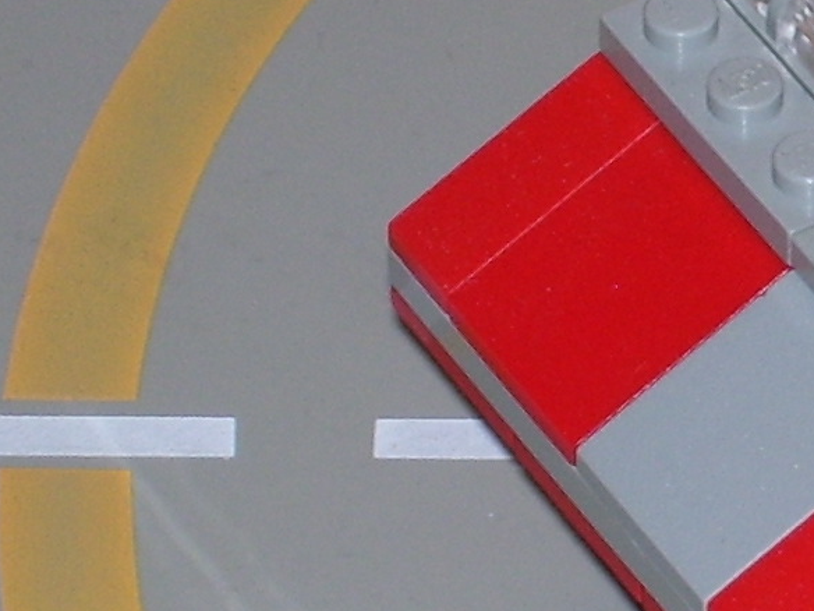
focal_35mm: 426
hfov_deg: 4.6
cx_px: 1469
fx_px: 10017
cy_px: 180
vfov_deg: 3.5
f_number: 4.6
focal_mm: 18
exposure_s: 1/90
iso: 80
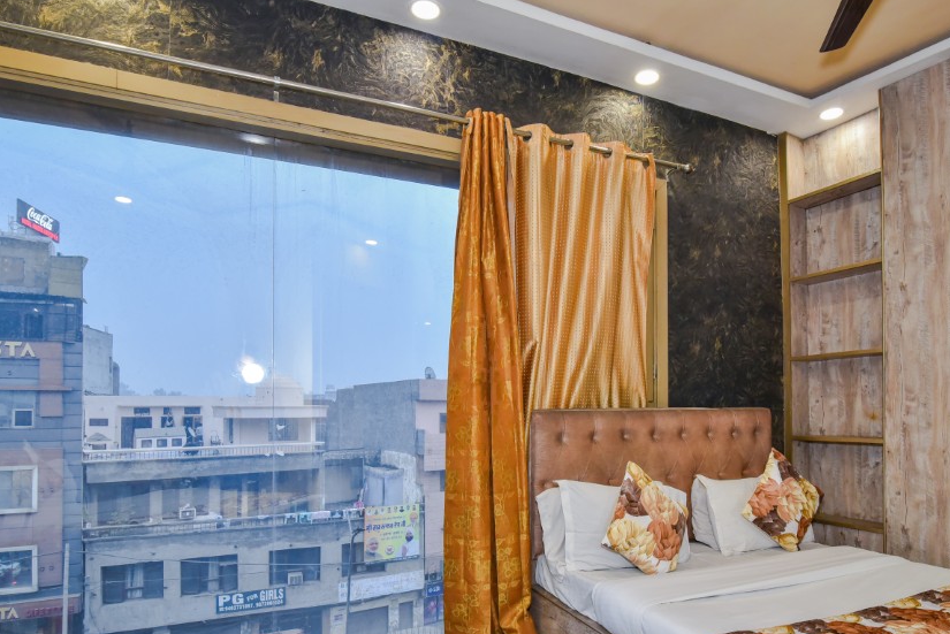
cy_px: 398
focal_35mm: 21
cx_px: 529
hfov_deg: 80.9
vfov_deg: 58.8
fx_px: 554
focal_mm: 16
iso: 1000
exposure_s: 1/50
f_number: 8
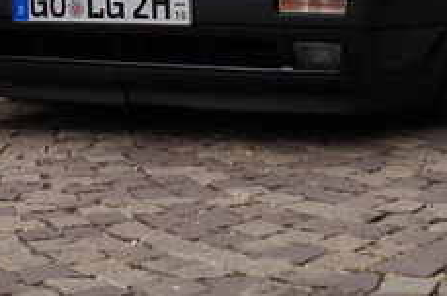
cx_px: 410
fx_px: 1562
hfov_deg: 16.1
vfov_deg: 10.7
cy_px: -56
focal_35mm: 126
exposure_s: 1/200
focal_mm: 48
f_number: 5.6
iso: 100
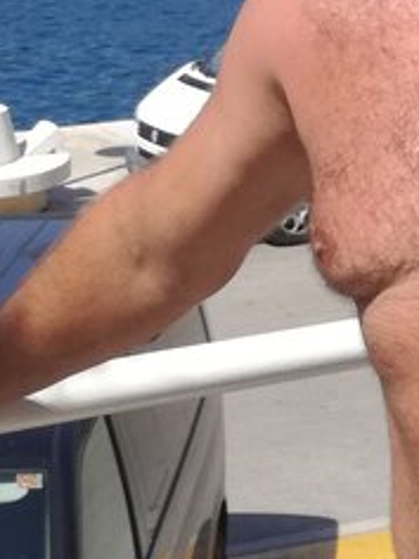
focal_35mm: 137
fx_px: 2211
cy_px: 59
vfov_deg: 14.3
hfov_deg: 10.7
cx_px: 495
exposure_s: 1/1294
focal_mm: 3.79
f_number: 2
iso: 50
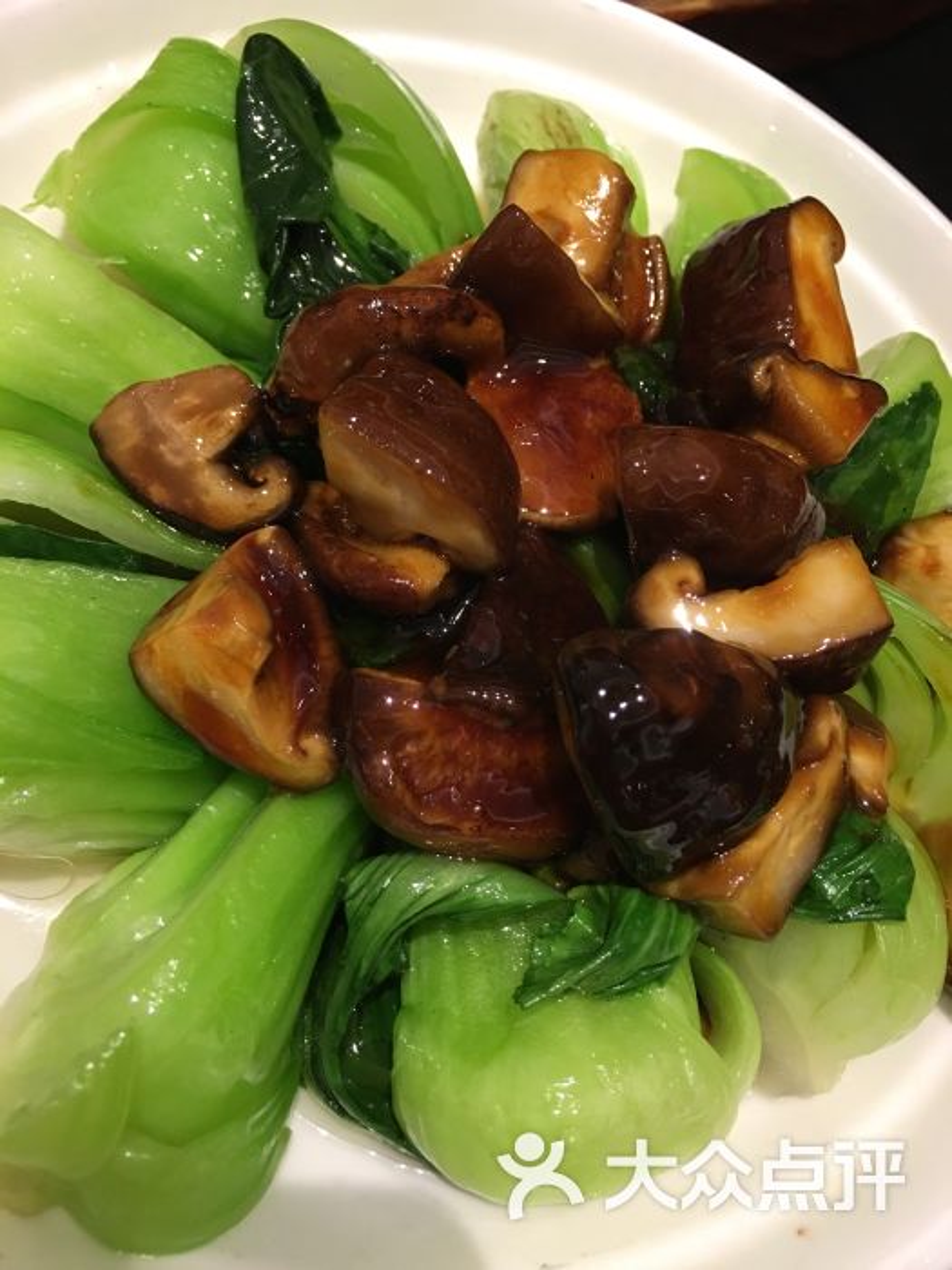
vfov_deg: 61.7
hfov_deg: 48.2
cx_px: 476
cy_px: 635
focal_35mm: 29
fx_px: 1063
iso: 80
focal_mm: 4.15
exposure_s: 1/17
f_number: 2.2
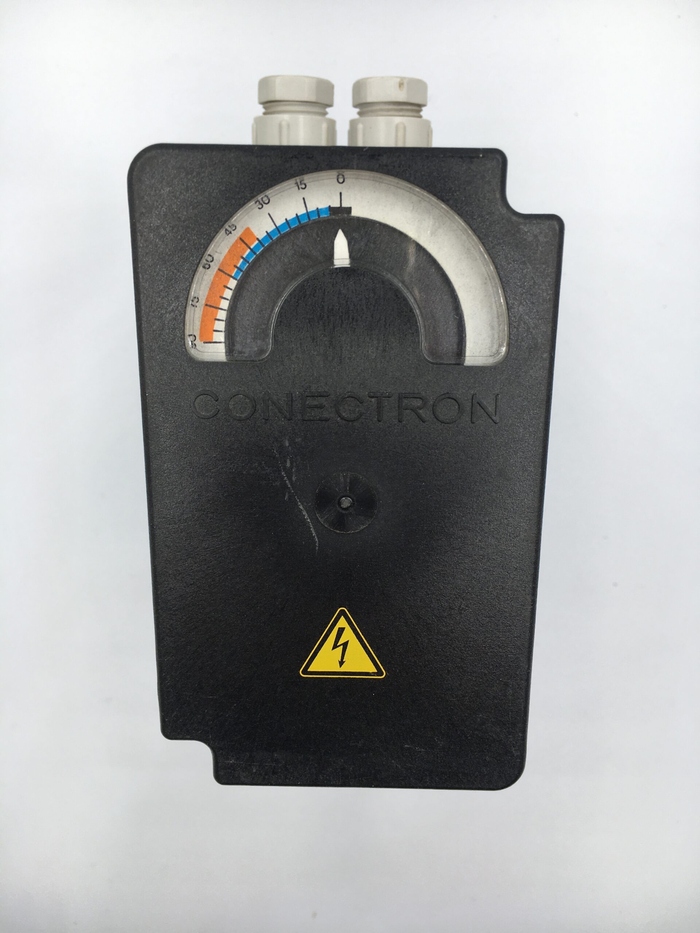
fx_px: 782
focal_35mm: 29
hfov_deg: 48.2
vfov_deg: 61.7
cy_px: 466
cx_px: 350
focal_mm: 4.15
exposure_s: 1/276
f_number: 2.2
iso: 25
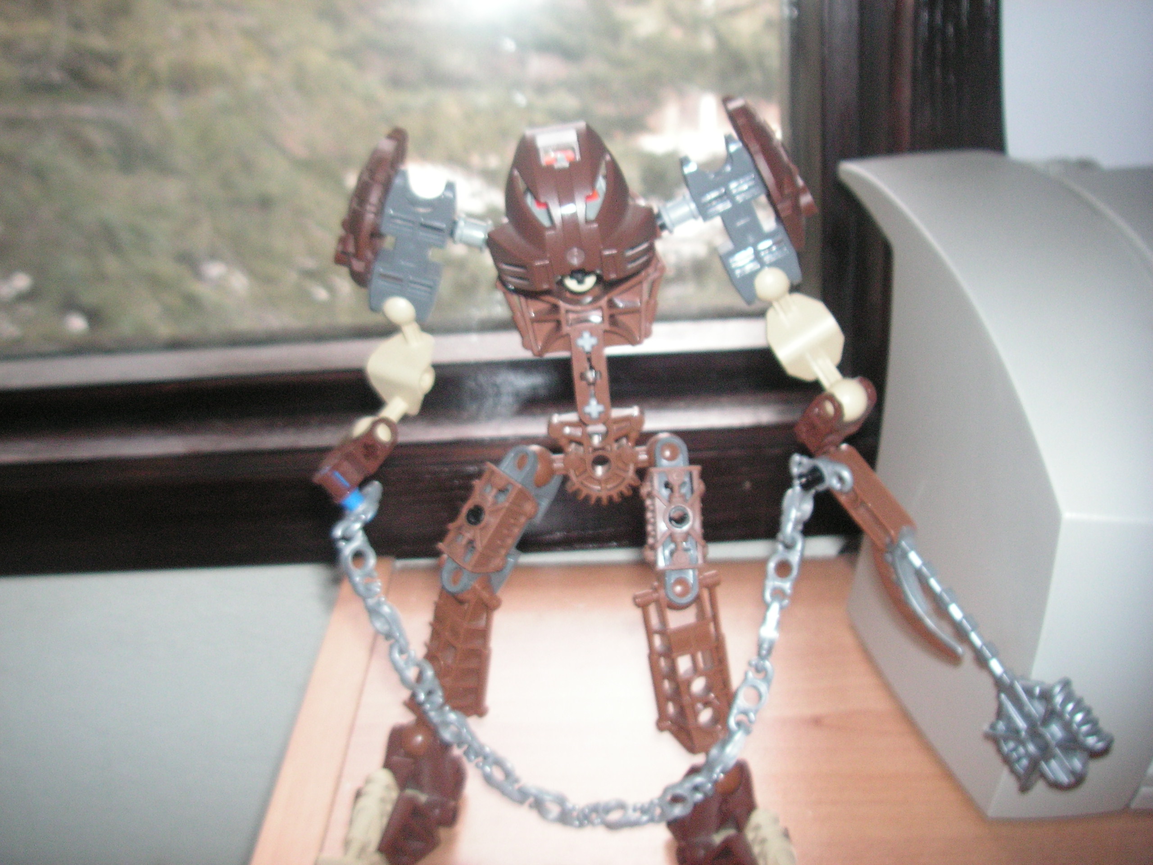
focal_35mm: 38
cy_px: 432
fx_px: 1266
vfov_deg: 37.7
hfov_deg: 49.0
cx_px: 576
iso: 160
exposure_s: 1/45
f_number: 3.3
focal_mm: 6.3
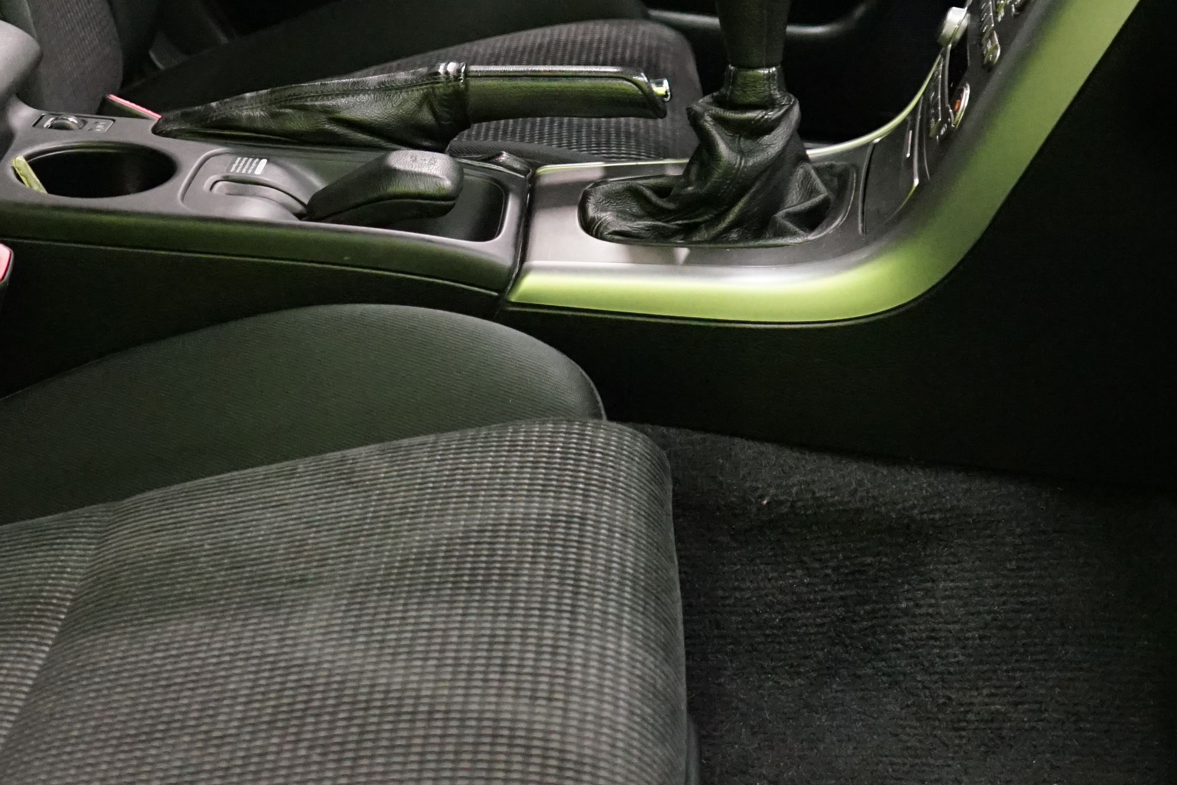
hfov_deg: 30.8
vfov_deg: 20.5
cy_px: 79
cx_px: 443
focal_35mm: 65
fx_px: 2125
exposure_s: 1/160
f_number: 3.5
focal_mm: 28
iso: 6400
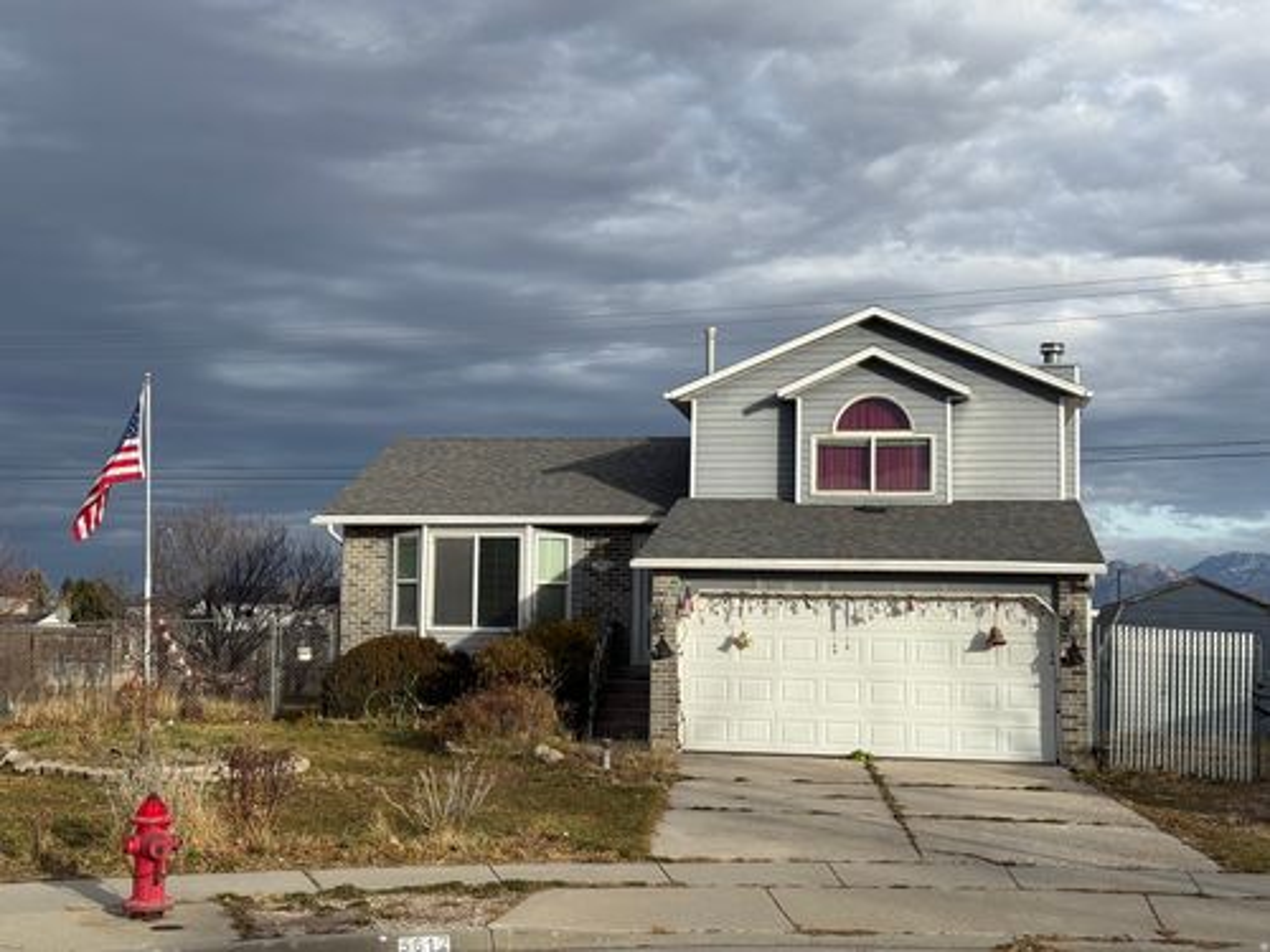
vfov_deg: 30.3
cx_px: 635
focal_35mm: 48
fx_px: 1761
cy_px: 476
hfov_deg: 39.7
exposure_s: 1/3704
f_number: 1.78
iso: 80
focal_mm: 6.76
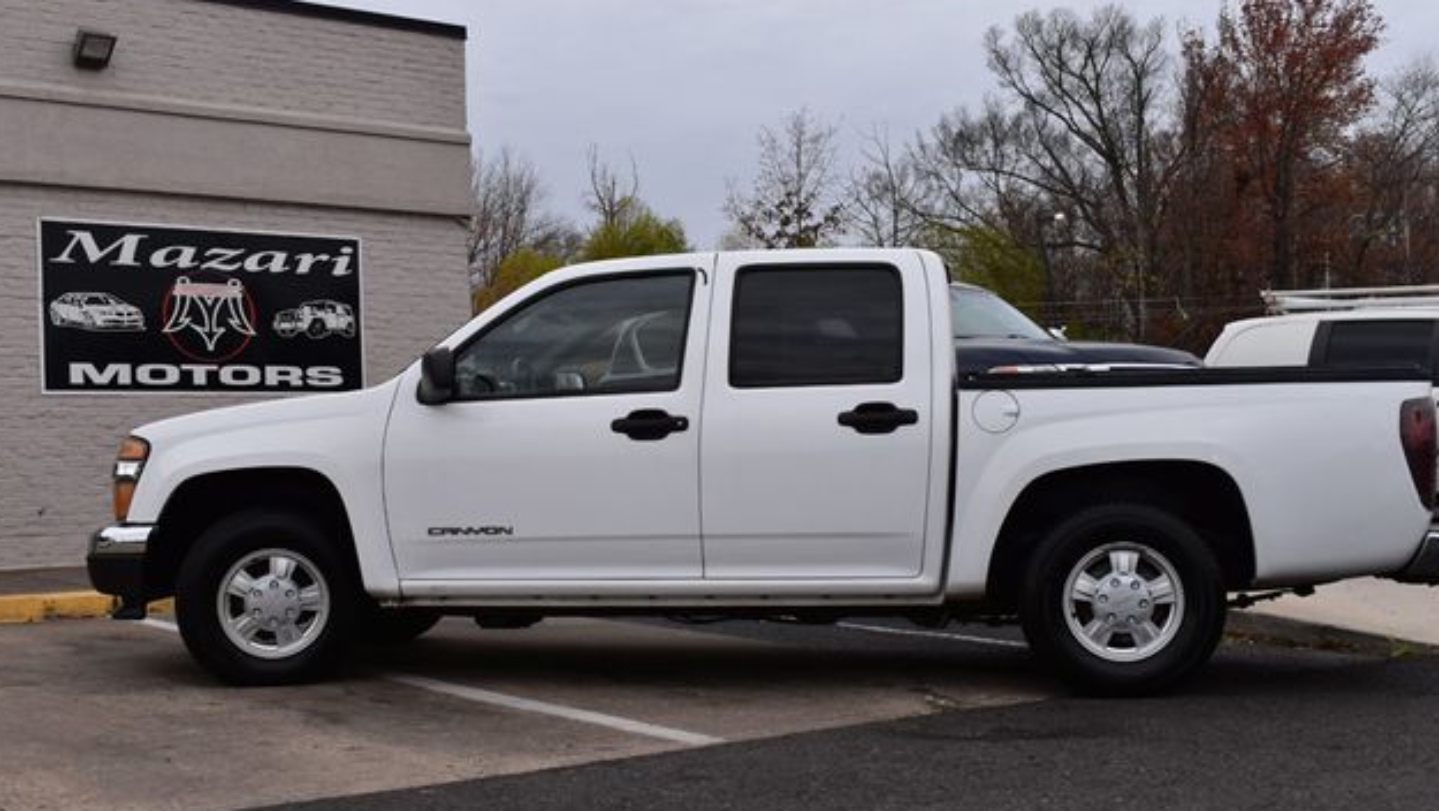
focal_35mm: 45
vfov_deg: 26.5
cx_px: 723
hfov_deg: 45.5
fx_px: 1718
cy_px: 468
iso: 400
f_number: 10
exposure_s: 1/200
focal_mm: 28
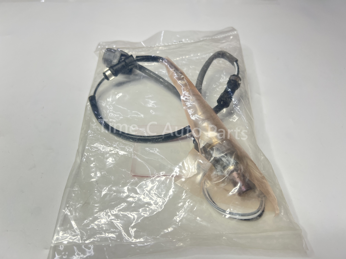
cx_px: 173
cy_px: 130
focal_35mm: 26
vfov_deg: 53.1
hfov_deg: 67.3
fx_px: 260
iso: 100
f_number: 1.5
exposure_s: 1/100
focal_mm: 5.7
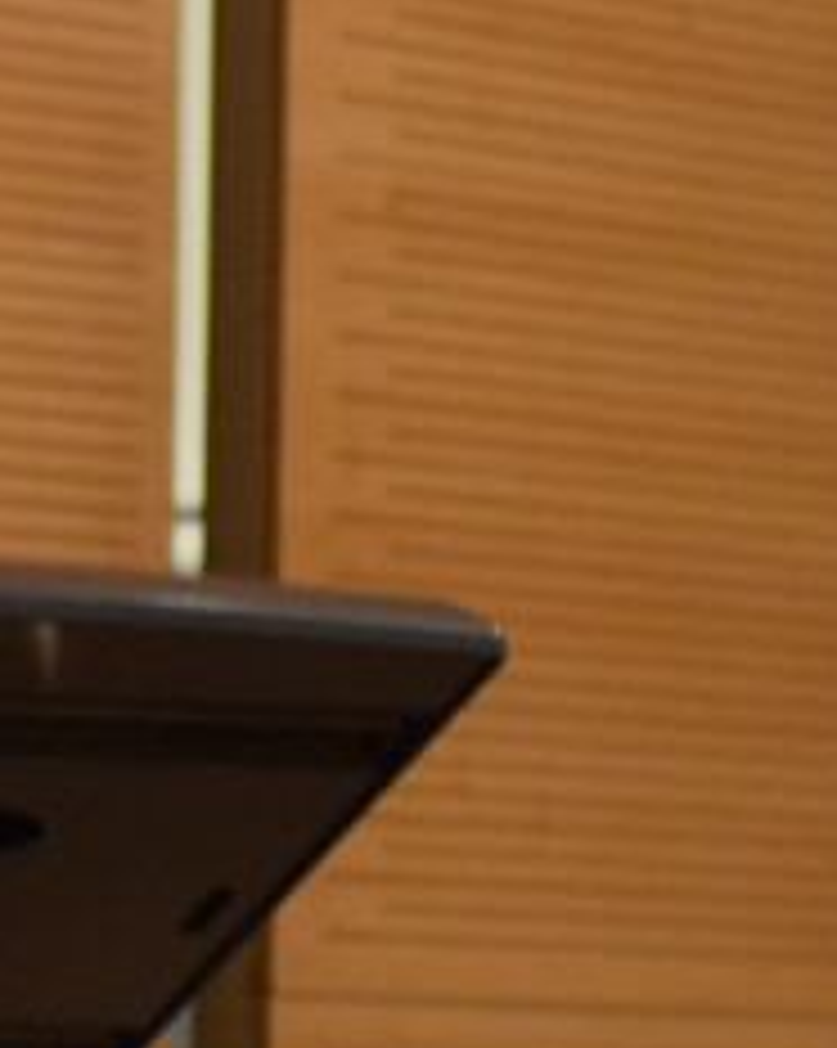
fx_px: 12588
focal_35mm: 406
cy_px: 34
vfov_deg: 4.8
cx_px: -837
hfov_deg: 3.8
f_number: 2.8
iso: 1600
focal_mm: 70
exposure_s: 1/20
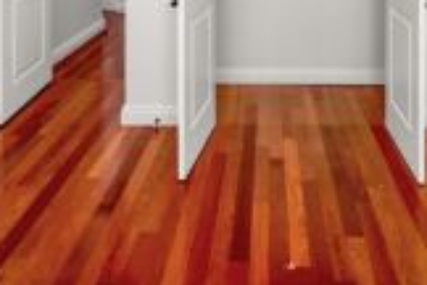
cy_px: -32
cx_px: 258
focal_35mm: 36
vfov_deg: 32.3
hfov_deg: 52.7
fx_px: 427
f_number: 2.2
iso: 125
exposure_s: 1/120
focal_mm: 2.22
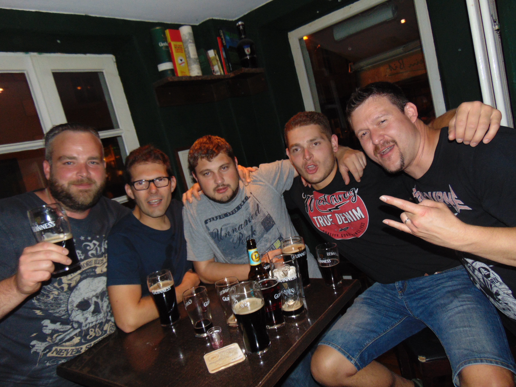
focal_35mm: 25
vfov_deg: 54.9
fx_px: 373
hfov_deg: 69.4
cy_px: 194
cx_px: 258
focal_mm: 4.5
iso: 200
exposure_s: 1/30
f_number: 3
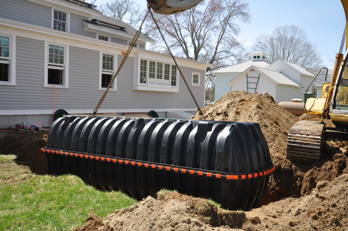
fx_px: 348
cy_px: 116
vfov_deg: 36.8
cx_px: 174
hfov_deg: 53.2
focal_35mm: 36
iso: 200
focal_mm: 24
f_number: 8
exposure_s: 1/200
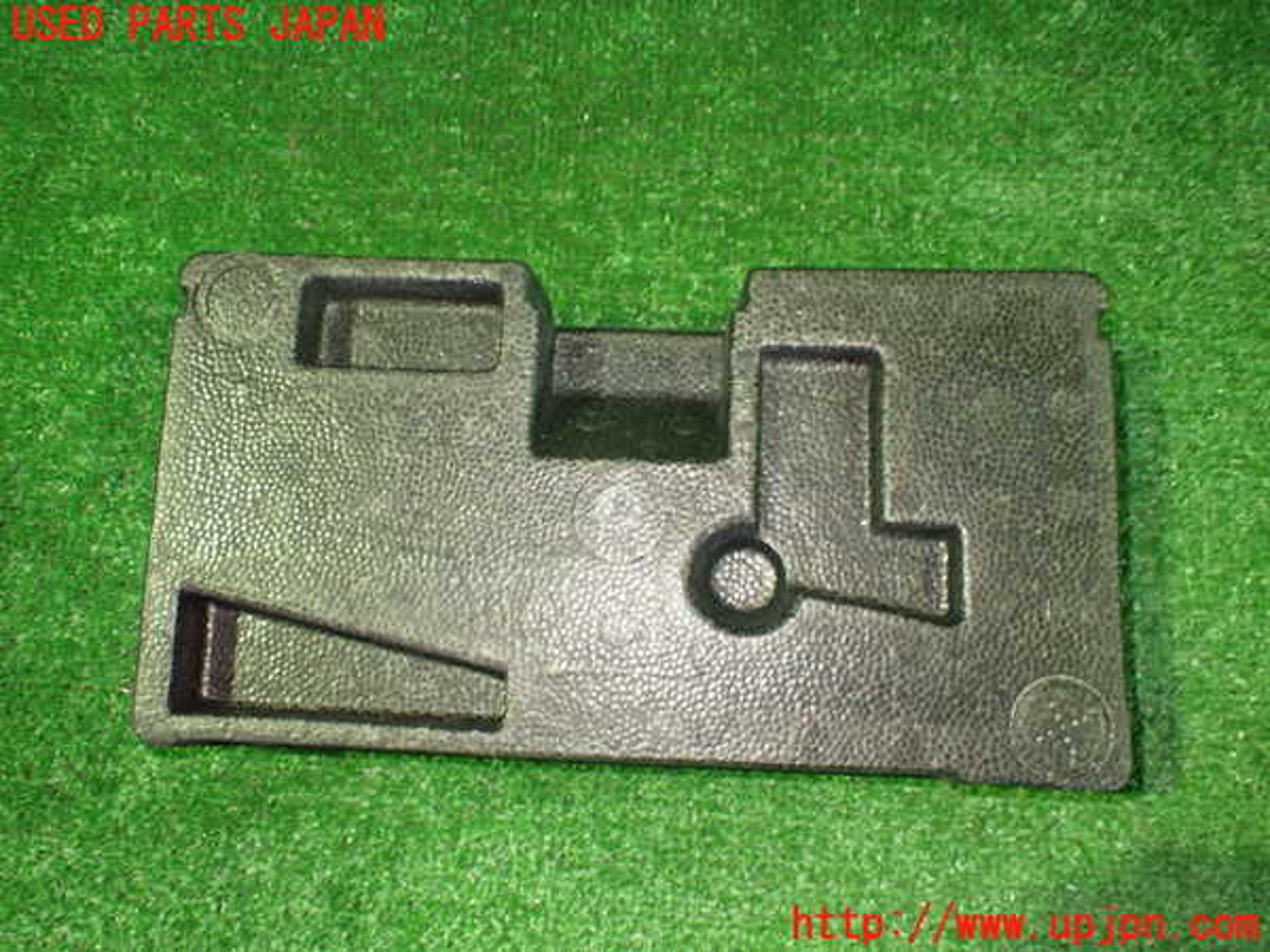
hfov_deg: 60.0
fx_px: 1101
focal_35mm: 30
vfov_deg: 46.8
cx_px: 635
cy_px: 476
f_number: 2.3
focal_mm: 5.4
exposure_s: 1/30
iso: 1000
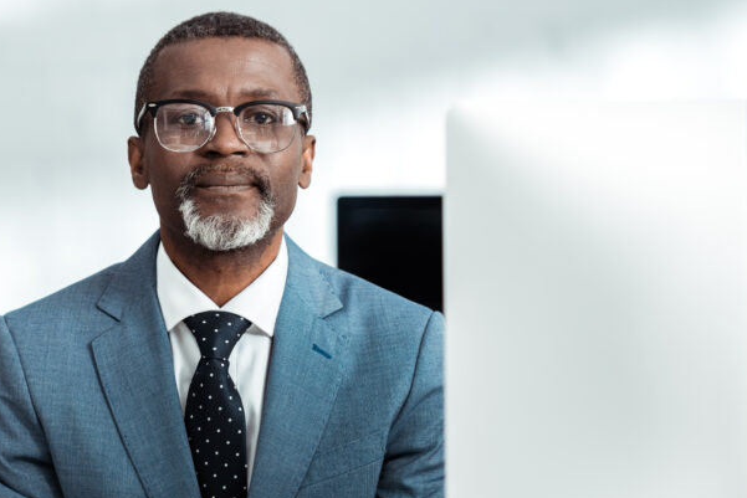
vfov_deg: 6.6
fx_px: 4317
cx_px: 359
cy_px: 372
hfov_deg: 9.9
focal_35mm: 208
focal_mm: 122
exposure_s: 1/200
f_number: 2.8
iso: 100
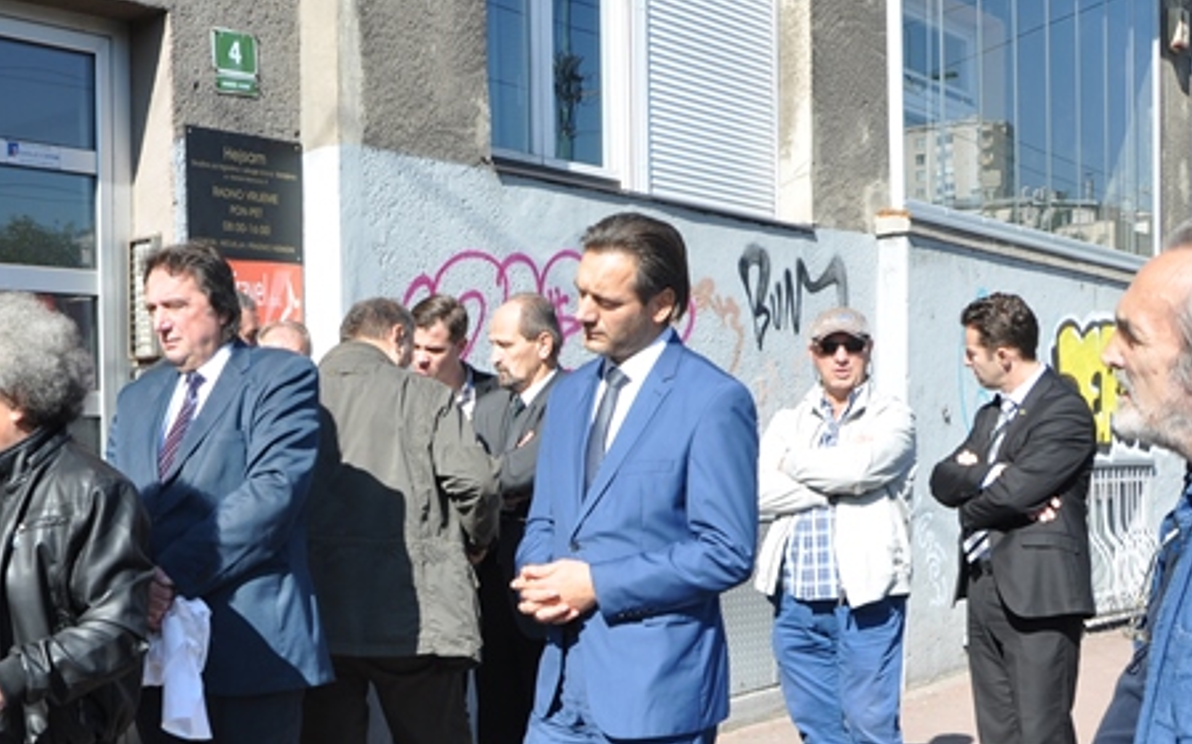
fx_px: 1591
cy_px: 589
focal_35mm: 49
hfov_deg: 40.3
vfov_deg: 25.9
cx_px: 345
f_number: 8
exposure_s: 1/250
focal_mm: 18
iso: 200
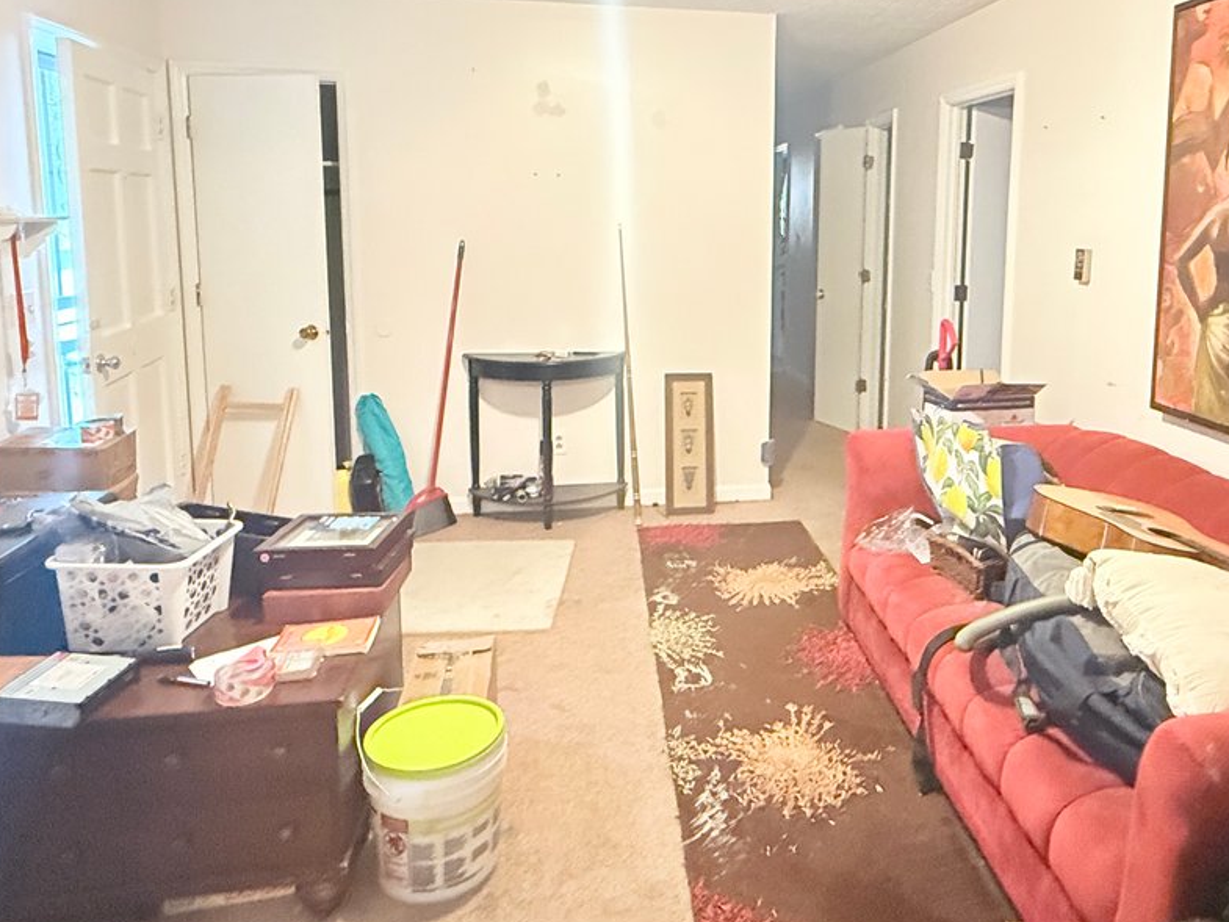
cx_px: 773
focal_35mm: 27
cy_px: 330
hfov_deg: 64.3
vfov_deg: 50.7
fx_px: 959
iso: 1250
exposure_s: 1/40
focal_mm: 2.22
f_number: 2.2
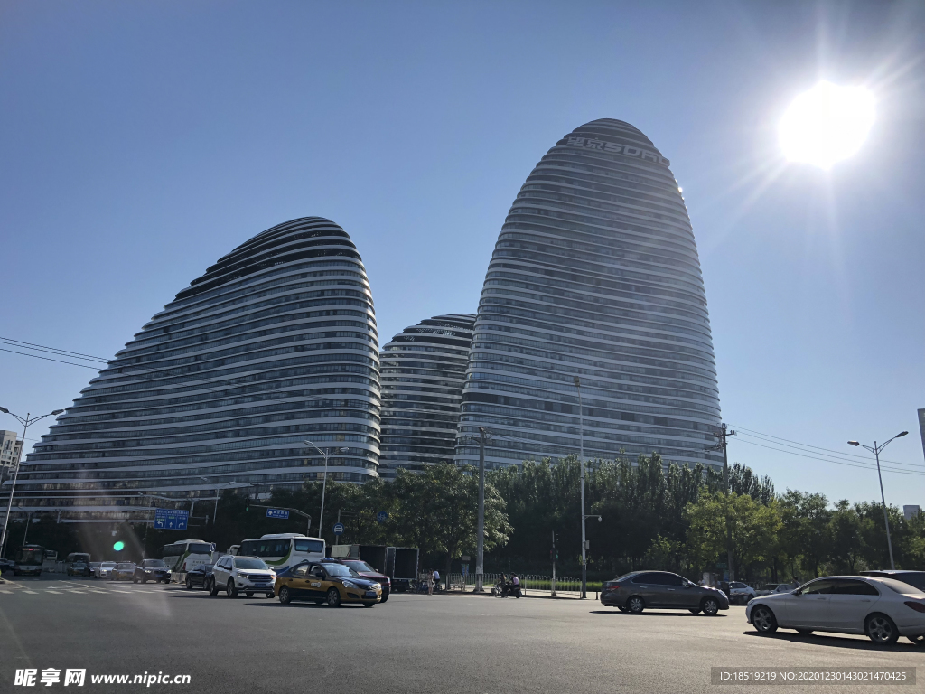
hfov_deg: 63.4
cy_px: 347
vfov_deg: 49.7
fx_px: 748
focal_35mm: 28
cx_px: 462
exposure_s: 1/2000
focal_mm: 4
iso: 20
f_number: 1.8
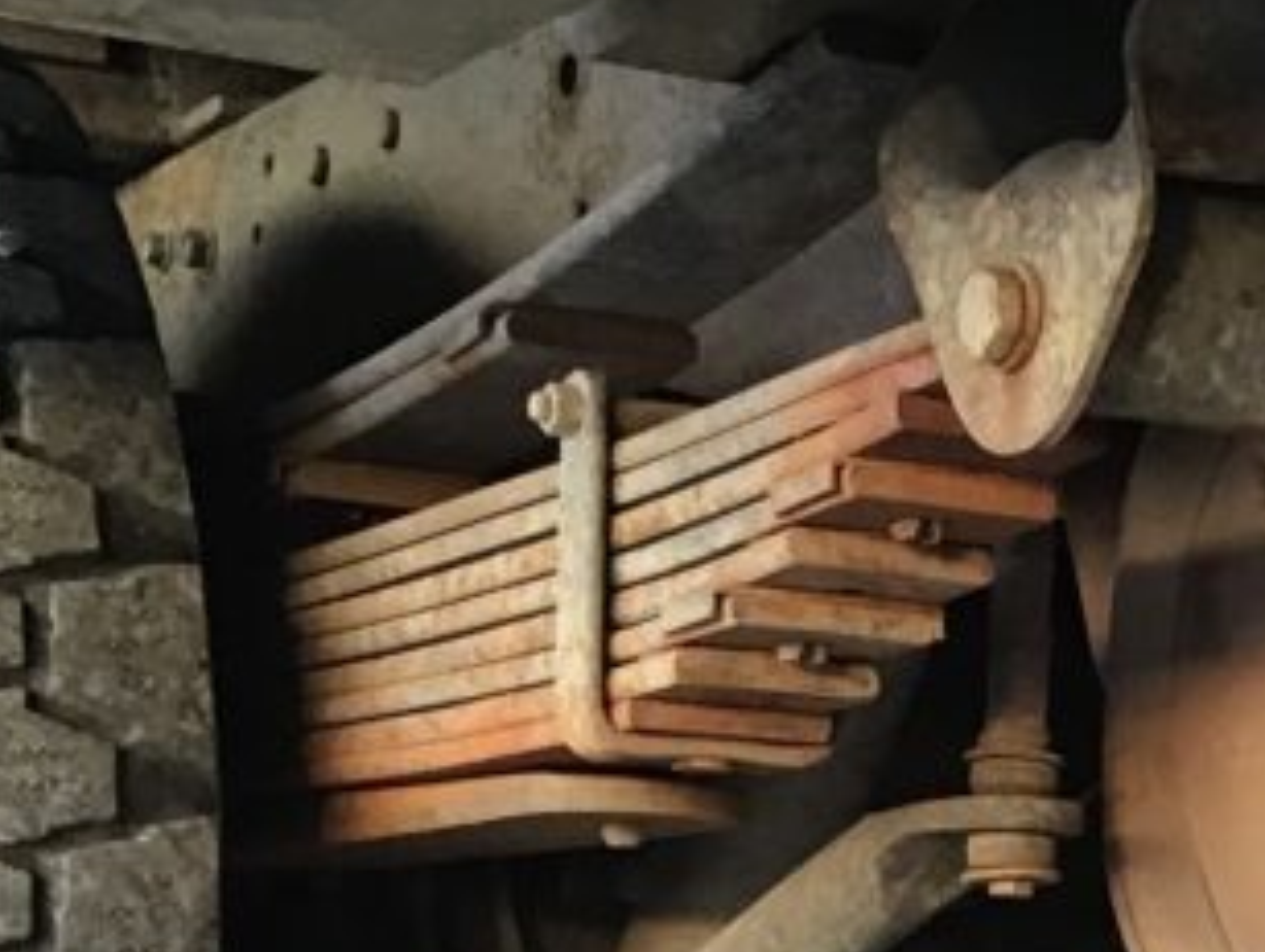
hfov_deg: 15.5
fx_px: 4317
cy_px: 1100
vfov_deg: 12.3
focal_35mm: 118
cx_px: 1830
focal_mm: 3.3
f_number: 2.4
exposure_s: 1/30
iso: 64
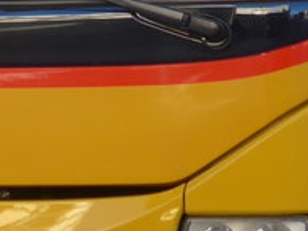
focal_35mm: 338
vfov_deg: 4.4
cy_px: -100
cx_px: 2
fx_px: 3006
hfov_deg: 5.9
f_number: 3.4
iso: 80
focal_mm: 11.3
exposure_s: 1/160
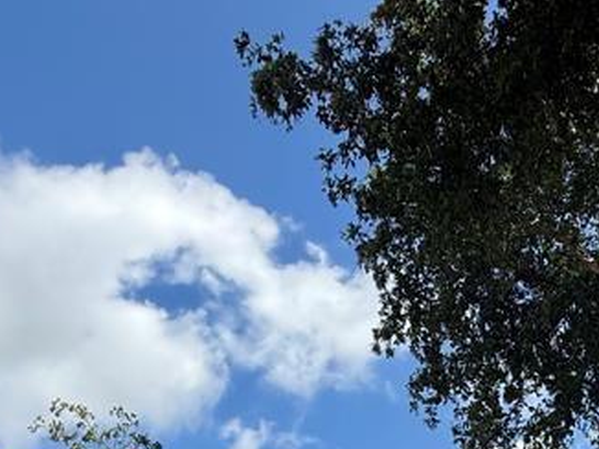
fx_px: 761
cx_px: 542
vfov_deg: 25.0
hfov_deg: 39.7
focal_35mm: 44
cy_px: 675
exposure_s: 1/1145
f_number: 2.2
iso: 50
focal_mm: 2.22
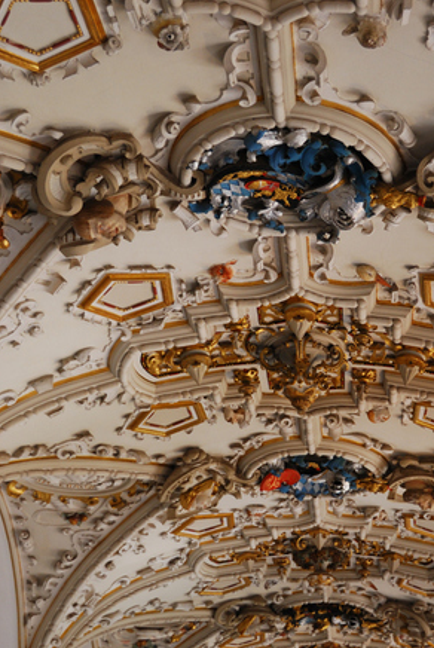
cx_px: 328
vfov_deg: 26.3
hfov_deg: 17.7
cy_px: 366
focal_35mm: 77
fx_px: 1388
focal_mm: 32
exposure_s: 1/30
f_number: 4.2
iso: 220
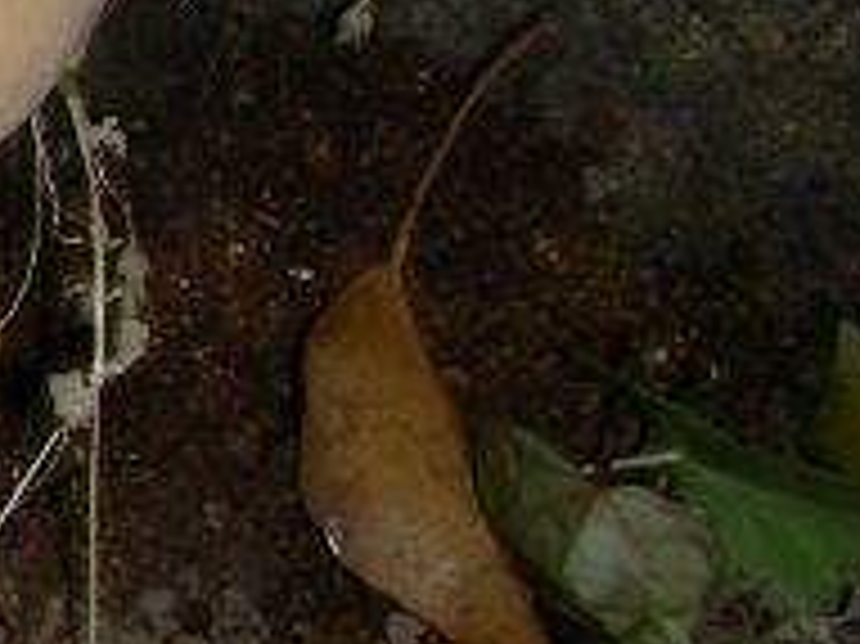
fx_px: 3948
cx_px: -842
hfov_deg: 11.3
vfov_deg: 9.3
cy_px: 180
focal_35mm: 159
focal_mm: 6.3
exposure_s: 1/60.1
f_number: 6.8
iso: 50
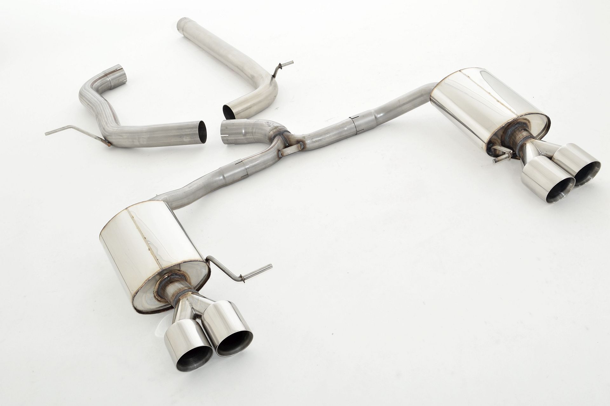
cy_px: 203
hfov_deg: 43.6
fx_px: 762
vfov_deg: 29.8
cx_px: 305
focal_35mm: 45
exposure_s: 1/200
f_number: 10
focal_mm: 30
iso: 200
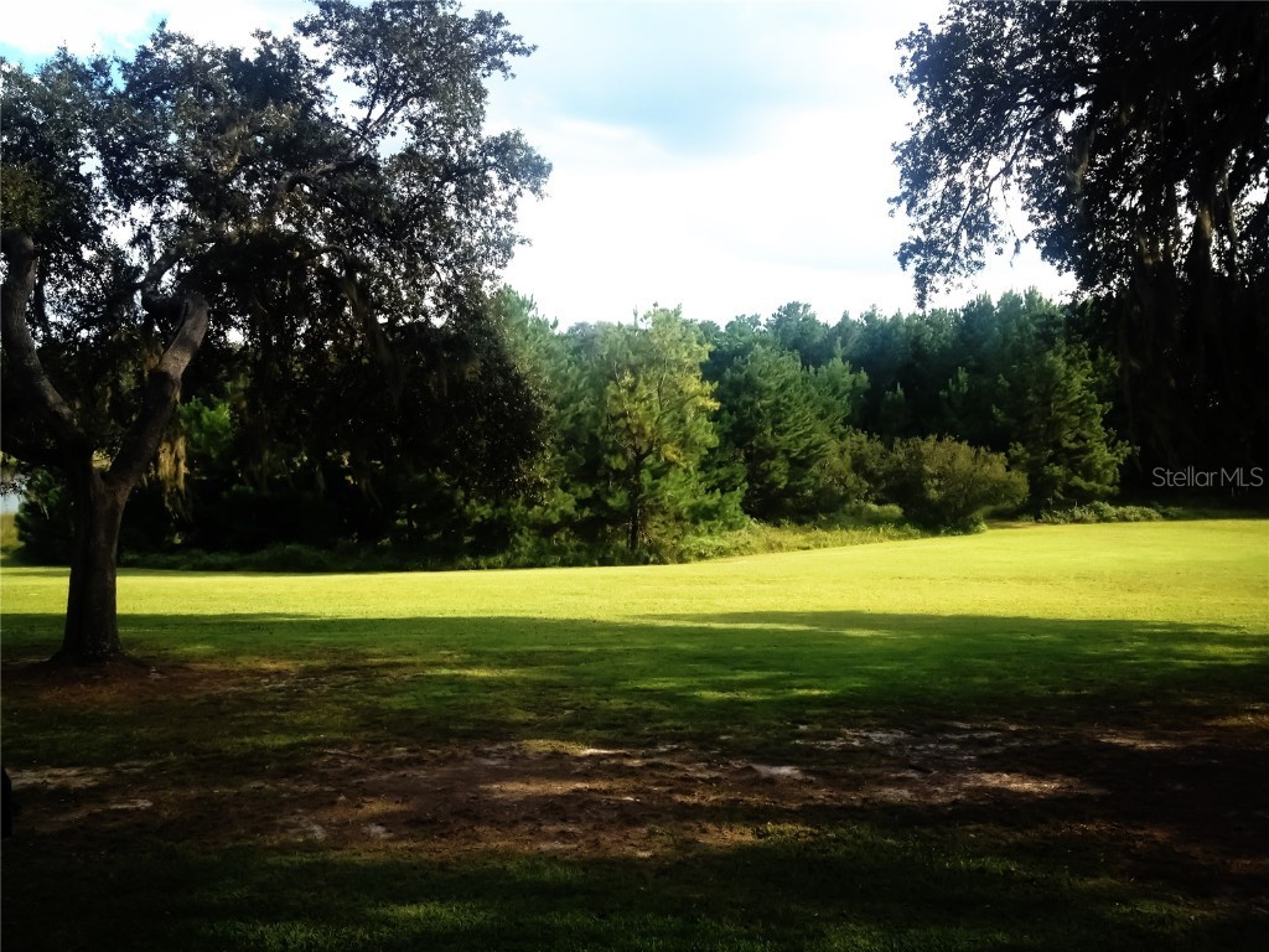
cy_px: 476
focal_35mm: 35
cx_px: 634
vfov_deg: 40.7
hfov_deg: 52.6
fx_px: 1283
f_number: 2.4
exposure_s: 1/511
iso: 50
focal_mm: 4.28
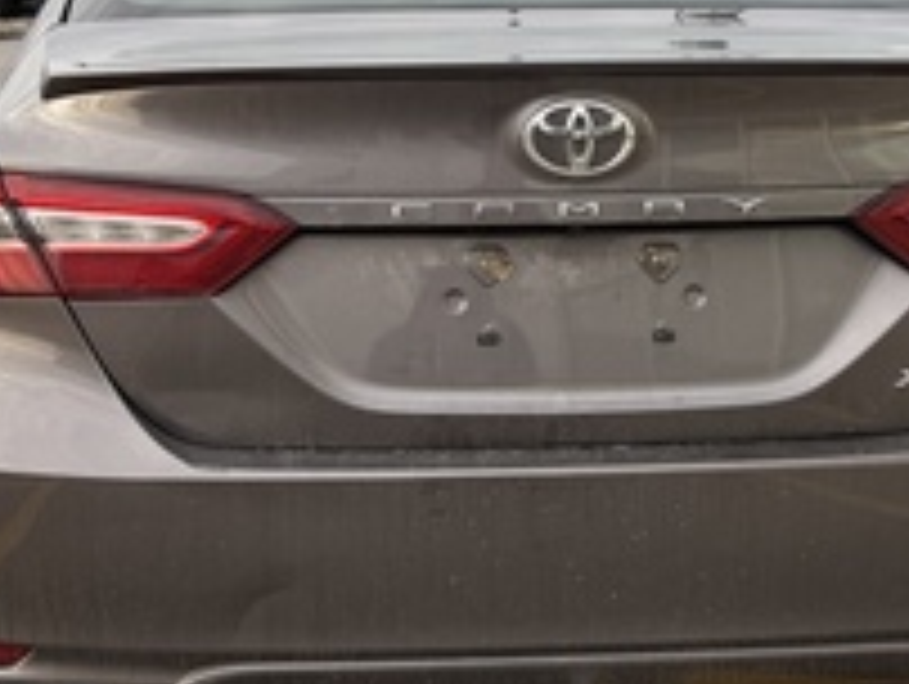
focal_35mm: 54
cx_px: 486
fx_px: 1420
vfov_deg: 27.0
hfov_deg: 35.5
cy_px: 268
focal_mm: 5.96
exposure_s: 1/343
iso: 50
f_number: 1.6
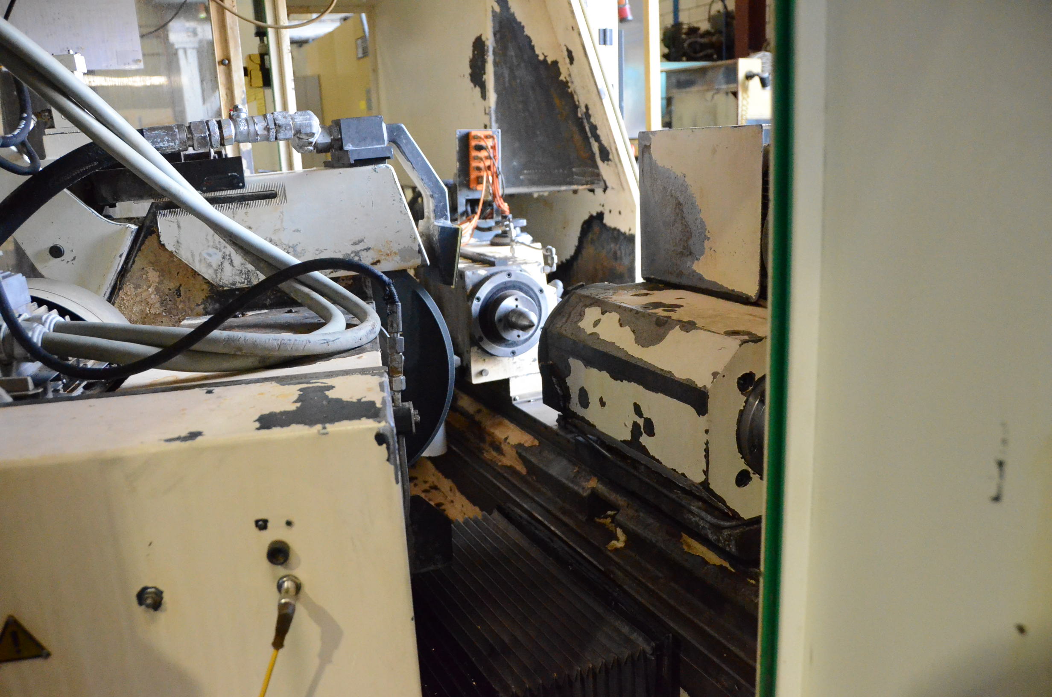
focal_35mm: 30
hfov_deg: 62.0
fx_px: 875
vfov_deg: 43.4
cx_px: 526
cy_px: 348
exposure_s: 1/400
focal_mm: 20
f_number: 3.5
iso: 6400
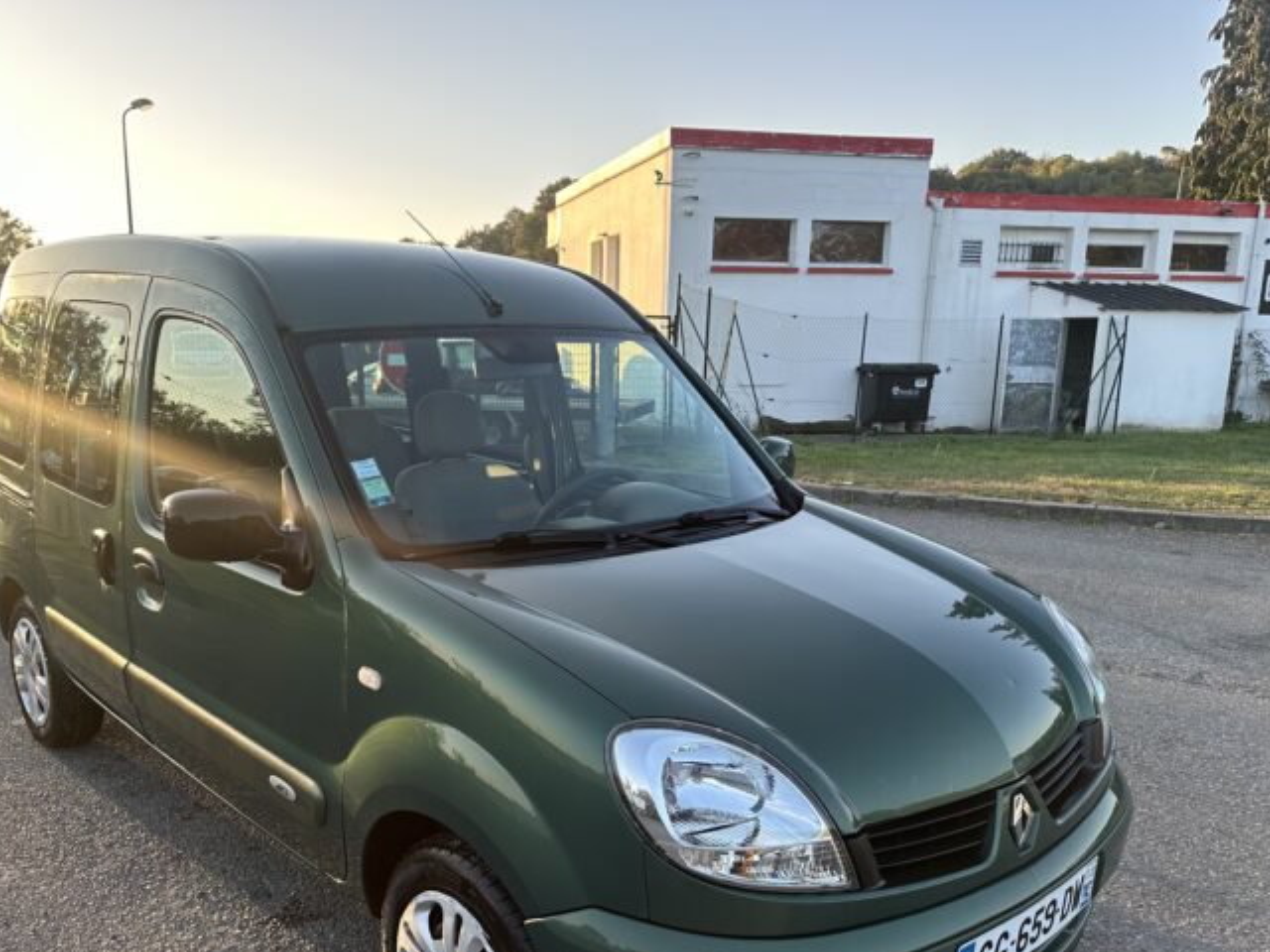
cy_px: 593
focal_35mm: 30
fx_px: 1101
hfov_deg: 59.8
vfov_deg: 46.4
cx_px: 556
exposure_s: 1/549
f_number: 1.78
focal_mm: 6.86
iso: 80
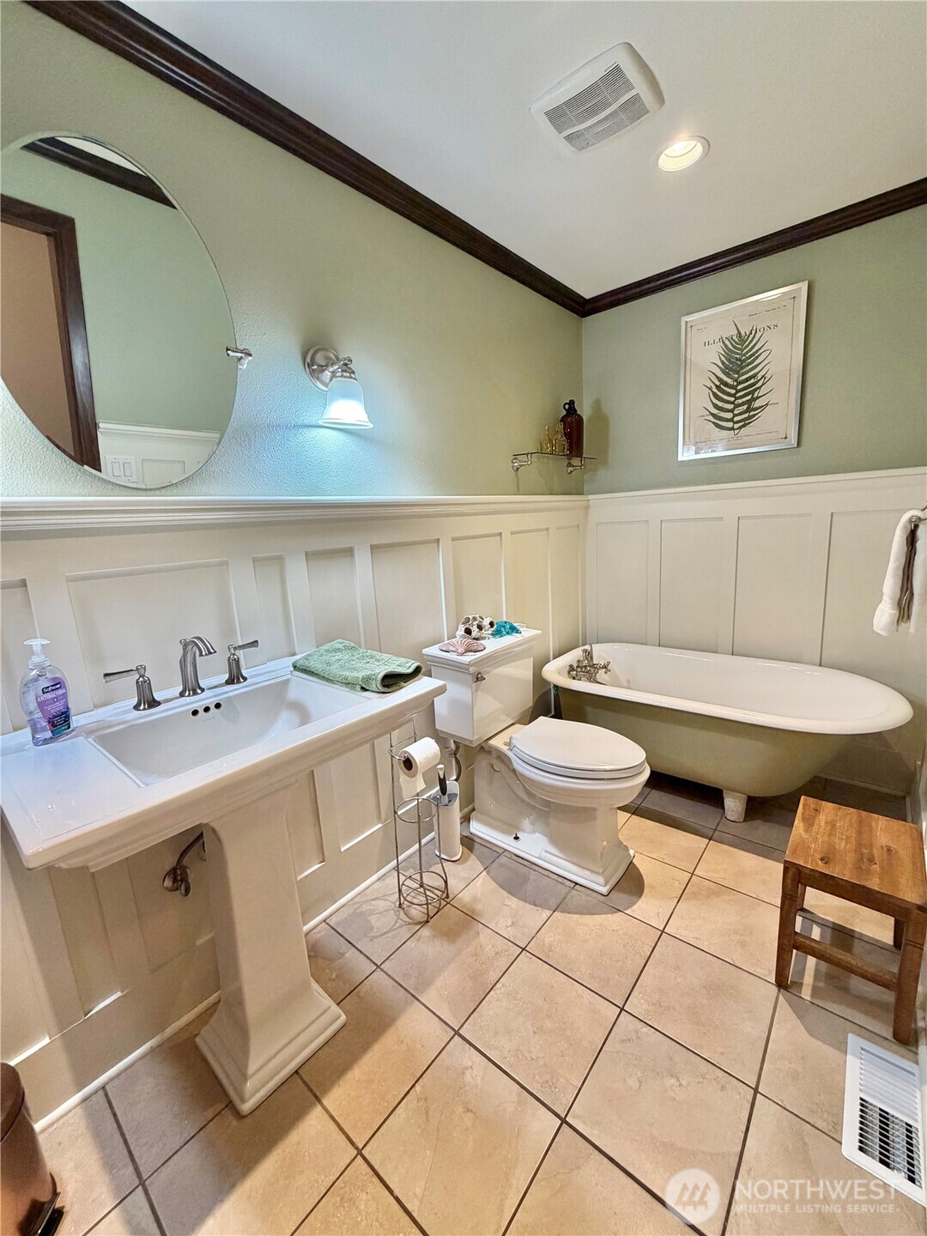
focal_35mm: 14
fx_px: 500
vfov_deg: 102.1
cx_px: 464
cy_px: 618
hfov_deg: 85.7
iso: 200
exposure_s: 1/120
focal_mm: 2.22
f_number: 2.2
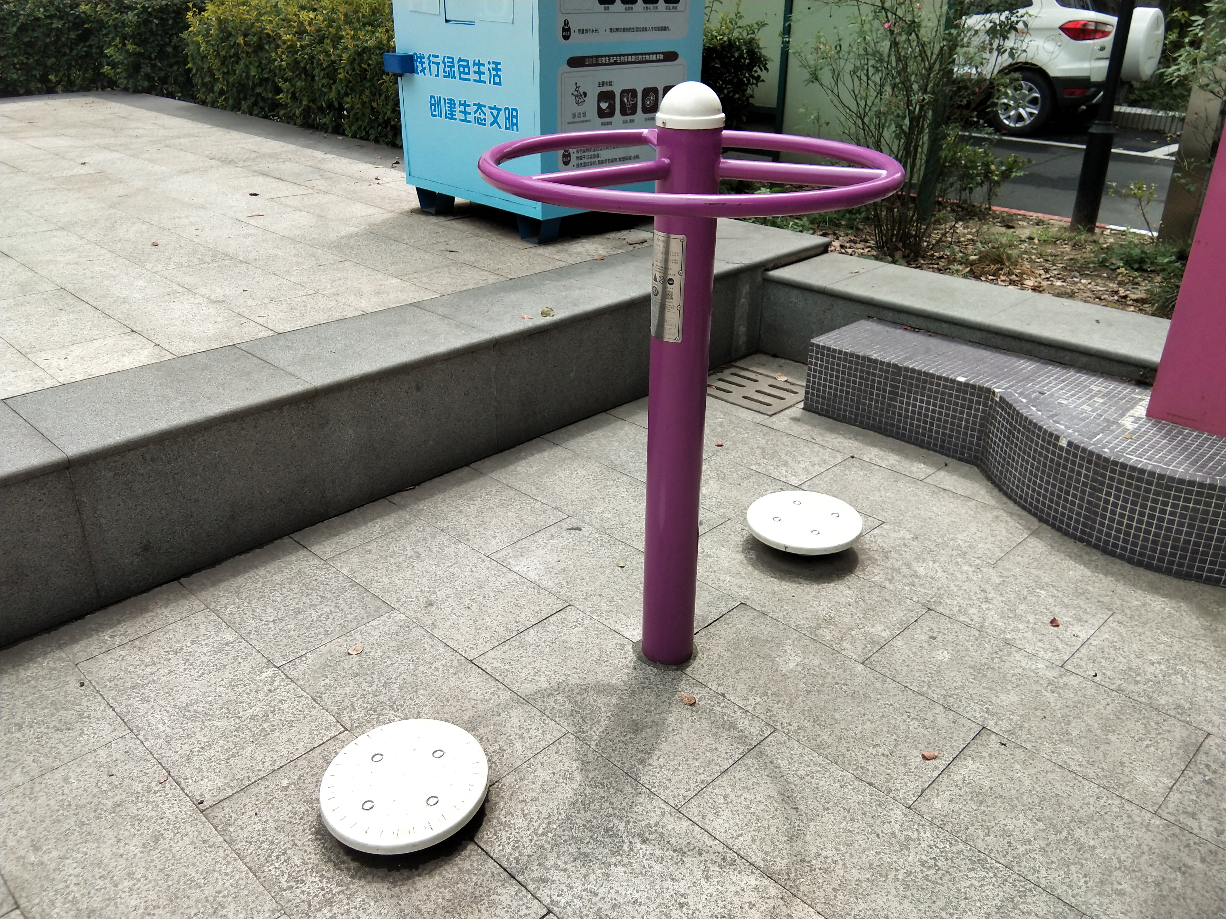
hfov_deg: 58.4
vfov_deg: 45.4
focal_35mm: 31
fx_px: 1098
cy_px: 460
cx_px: 613
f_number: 2.2
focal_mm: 3.69
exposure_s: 1/588
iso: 50
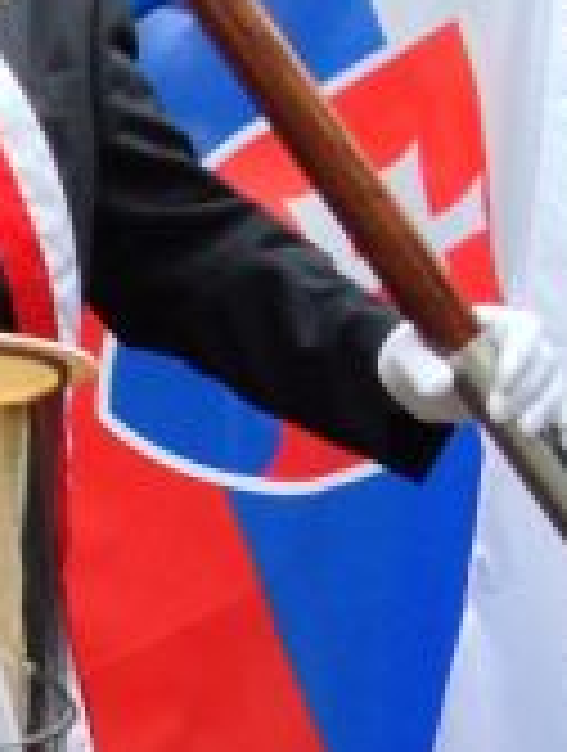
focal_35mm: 167
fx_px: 3633
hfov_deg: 8.4
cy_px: 1045
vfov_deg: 11.4
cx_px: -590
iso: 50
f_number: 2.4
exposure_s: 1/387
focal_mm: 4.28
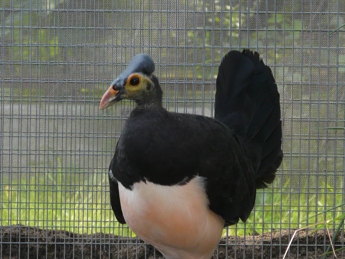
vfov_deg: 4.0
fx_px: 3668
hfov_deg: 5.4
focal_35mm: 368
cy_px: 130
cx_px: 172
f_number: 3.6
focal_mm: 37.9
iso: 100
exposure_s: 1/125
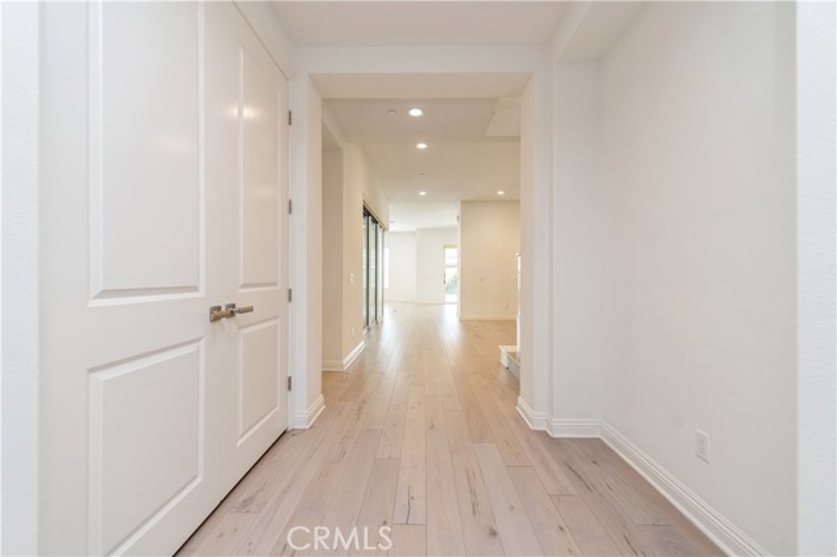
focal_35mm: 14
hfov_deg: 104.3
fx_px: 325
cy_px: 278
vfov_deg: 81.1
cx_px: 418
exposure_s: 1/60
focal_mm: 14
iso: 250
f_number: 4
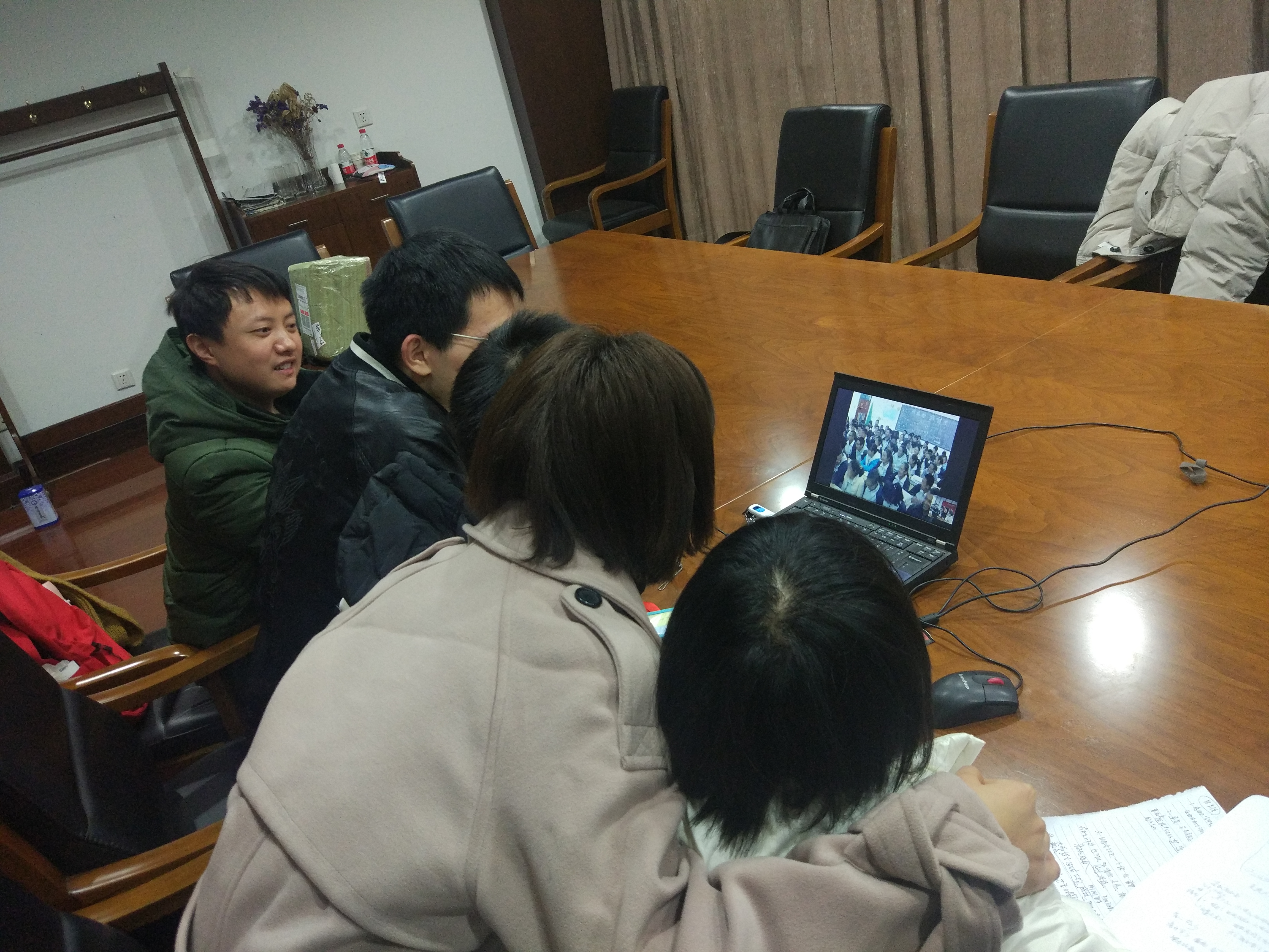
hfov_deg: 63.4
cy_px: 476
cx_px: 634
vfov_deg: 49.7
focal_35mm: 28
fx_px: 1026
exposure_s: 1/17
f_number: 2
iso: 579
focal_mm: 4.26
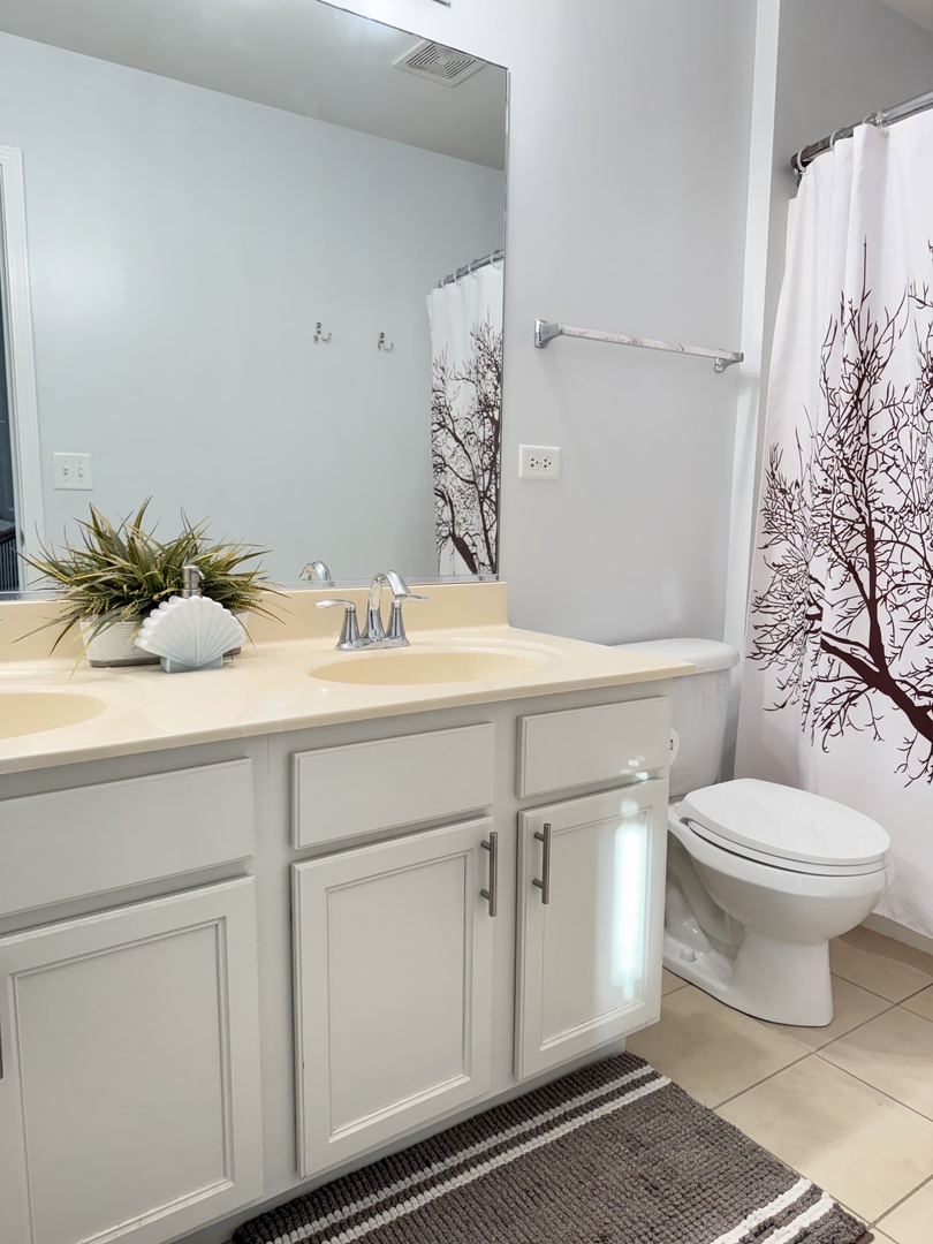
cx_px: 466
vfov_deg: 71.6
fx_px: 862
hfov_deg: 56.8
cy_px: 622
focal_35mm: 24
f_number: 1.78
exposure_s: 1/120
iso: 200
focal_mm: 6.76
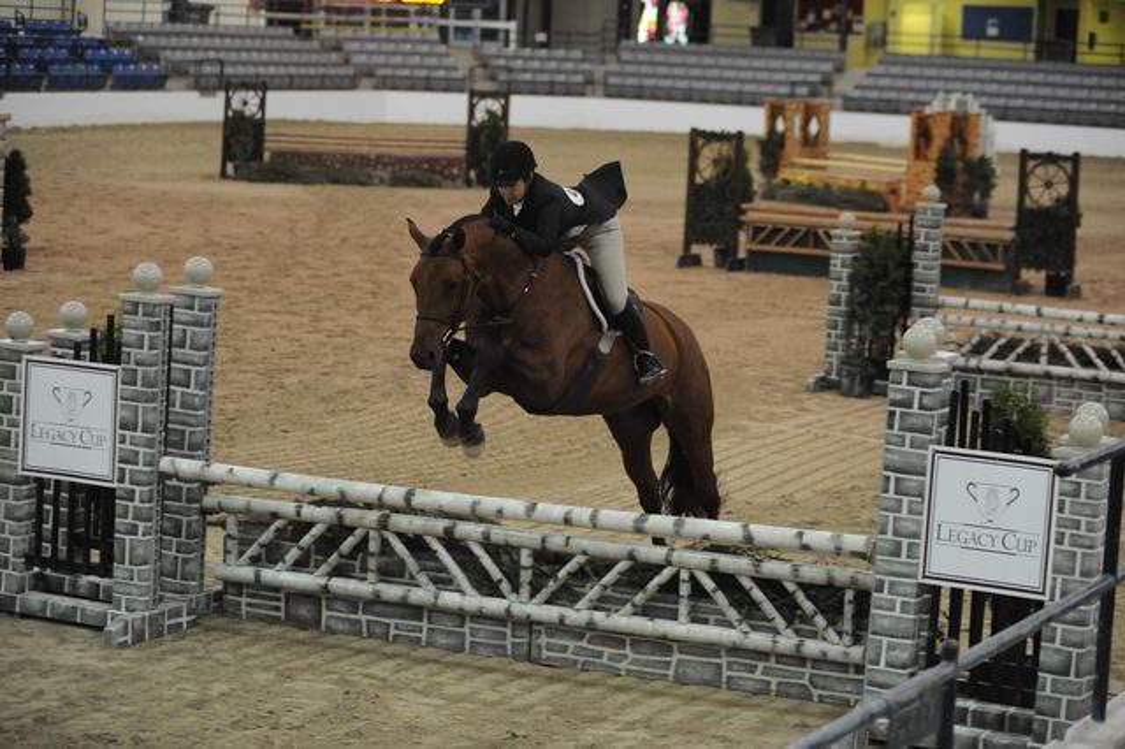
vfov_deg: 14.4
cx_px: 562
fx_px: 2967
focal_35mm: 95
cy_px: 374
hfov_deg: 21.5
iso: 6400
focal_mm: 95
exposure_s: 1/400
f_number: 2.8
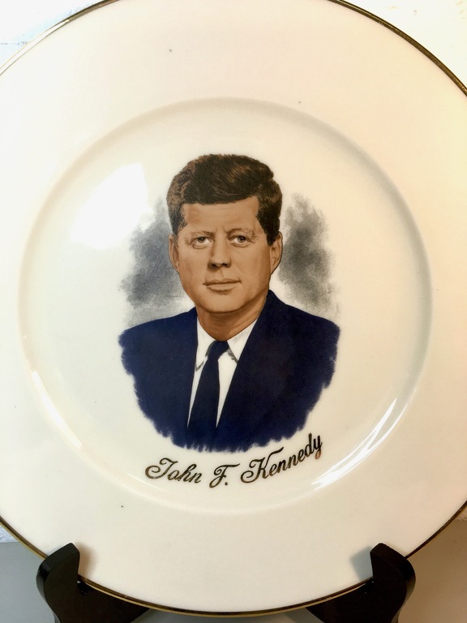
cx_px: 234
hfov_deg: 48.2
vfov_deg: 61.7
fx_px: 522
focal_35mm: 29
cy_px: 312
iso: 32
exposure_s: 1/50
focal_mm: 4.15
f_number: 2.2
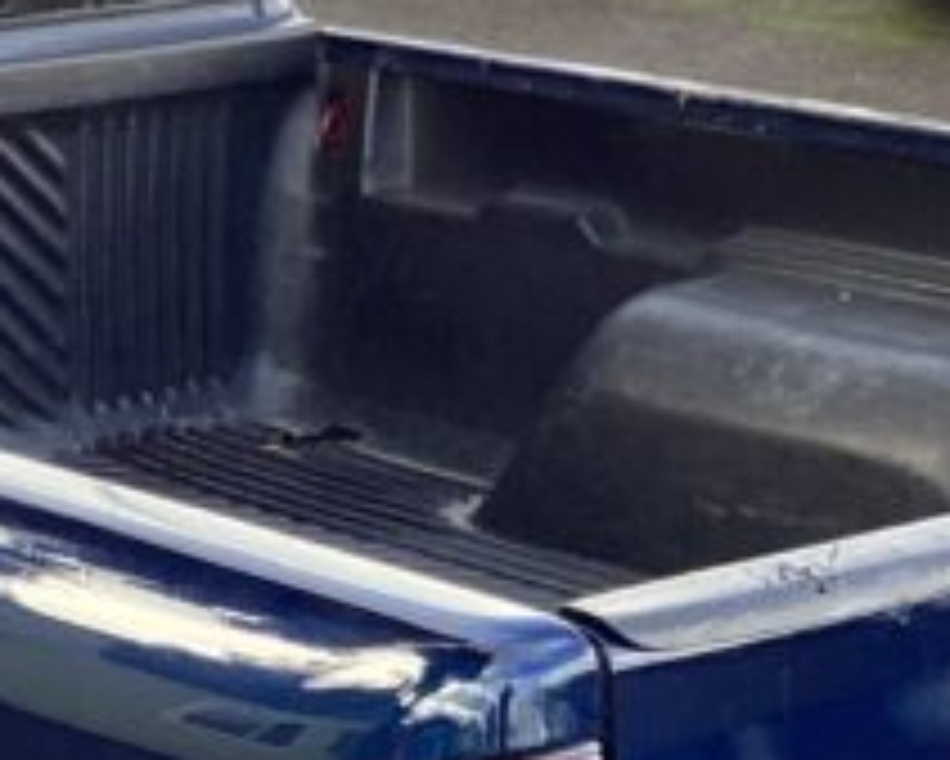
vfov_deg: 10.5
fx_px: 4135
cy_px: 603
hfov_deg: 13.0
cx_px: 171
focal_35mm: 147
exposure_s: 1/120
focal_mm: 3.3
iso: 40
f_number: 2.4
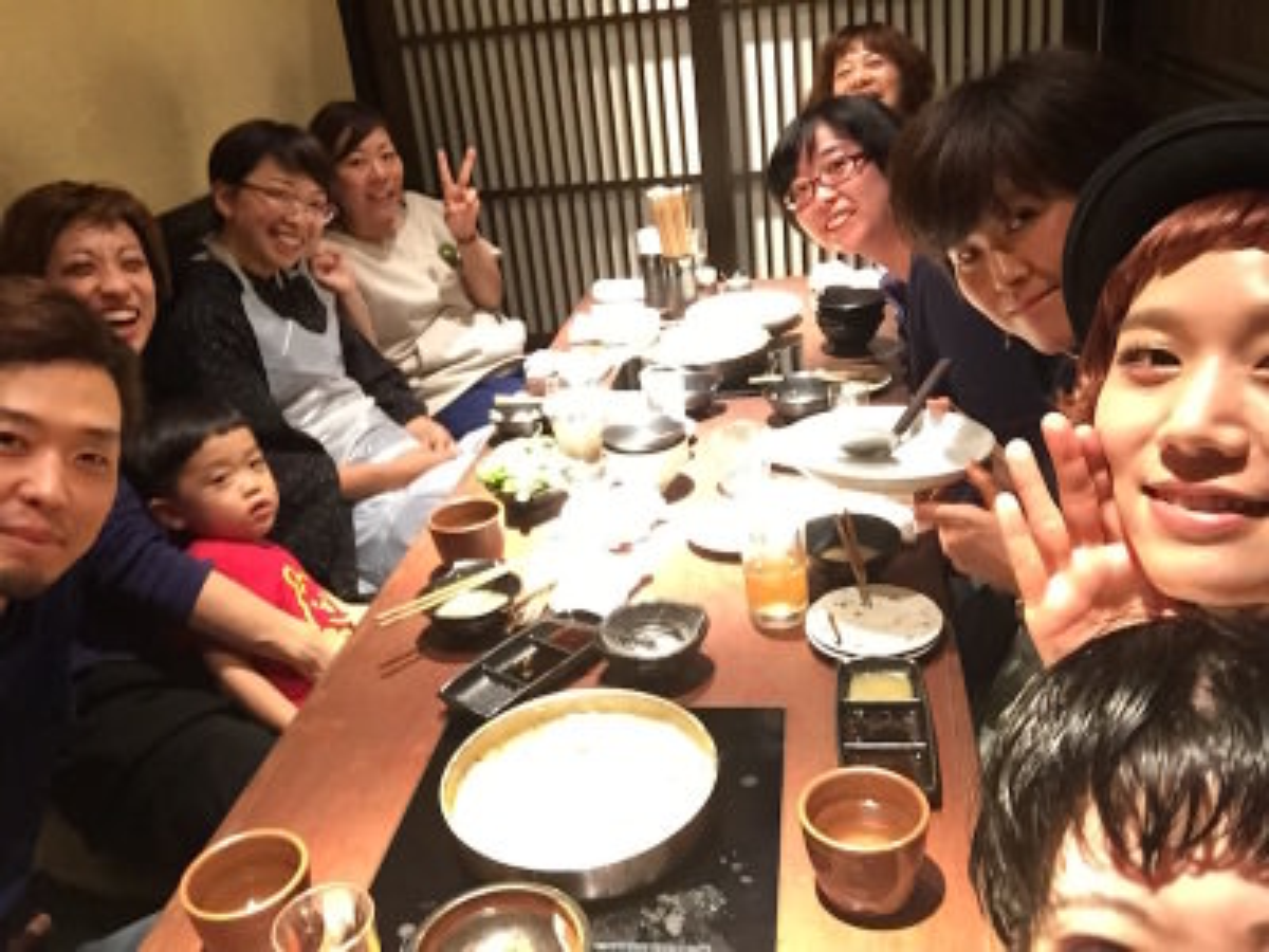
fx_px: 1136
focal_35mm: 31
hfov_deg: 58.4
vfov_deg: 45.4
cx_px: 634
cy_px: 476
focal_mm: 2.65
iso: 320
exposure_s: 1/17
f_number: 2.2
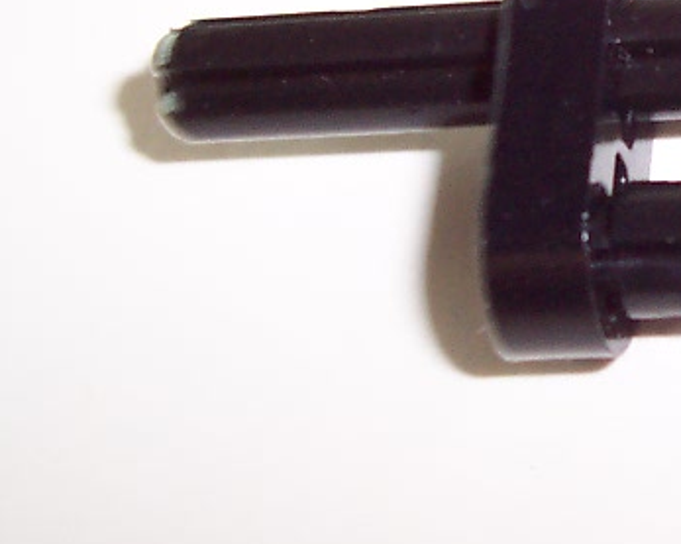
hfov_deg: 14.9
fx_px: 2517
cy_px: 137
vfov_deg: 12.3
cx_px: 812
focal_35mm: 125
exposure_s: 1/60
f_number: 2.8
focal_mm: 5.6
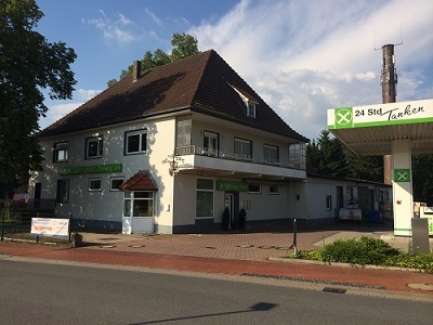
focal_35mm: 30
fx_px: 375
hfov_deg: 60.0
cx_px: 216
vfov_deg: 46.8
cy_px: 162
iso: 32
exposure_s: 1/2933
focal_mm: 4.12
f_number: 2.2
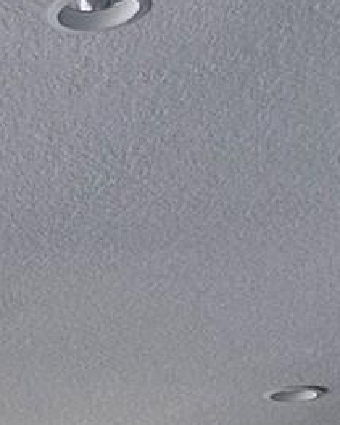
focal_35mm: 142
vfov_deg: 12.0
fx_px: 1787
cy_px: 871
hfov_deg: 9.1
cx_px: -622
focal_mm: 6.86
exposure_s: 1/564
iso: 80
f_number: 1.78
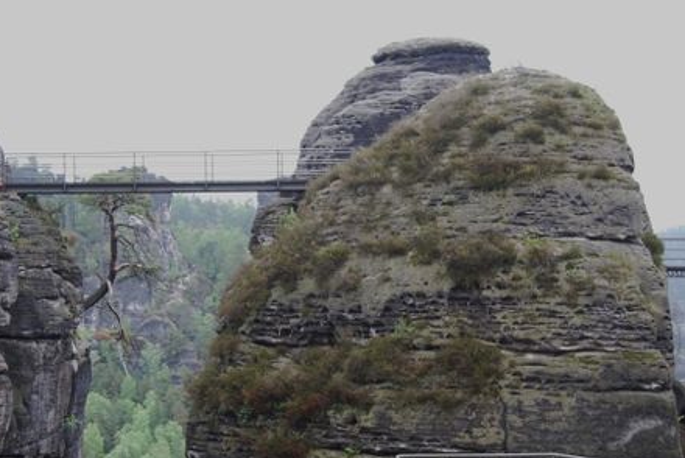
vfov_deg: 24.6
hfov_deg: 36.2
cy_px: 289
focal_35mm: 55
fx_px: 1047
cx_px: 302
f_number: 5.6
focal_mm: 26
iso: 200
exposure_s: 1/125
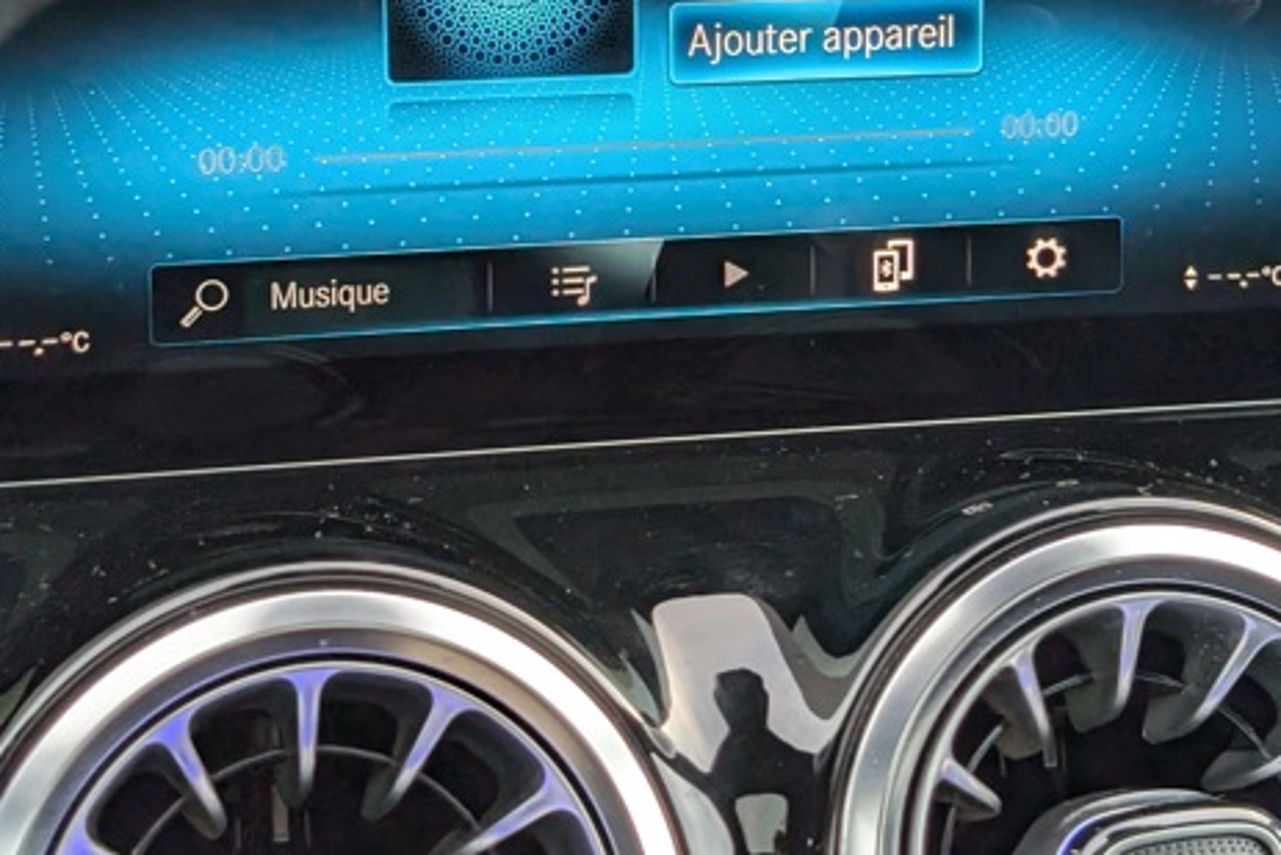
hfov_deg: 23.1
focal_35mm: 88
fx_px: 3132
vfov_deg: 15.4
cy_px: 91
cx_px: 694
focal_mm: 6.9
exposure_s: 1/60
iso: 31
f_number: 1.68
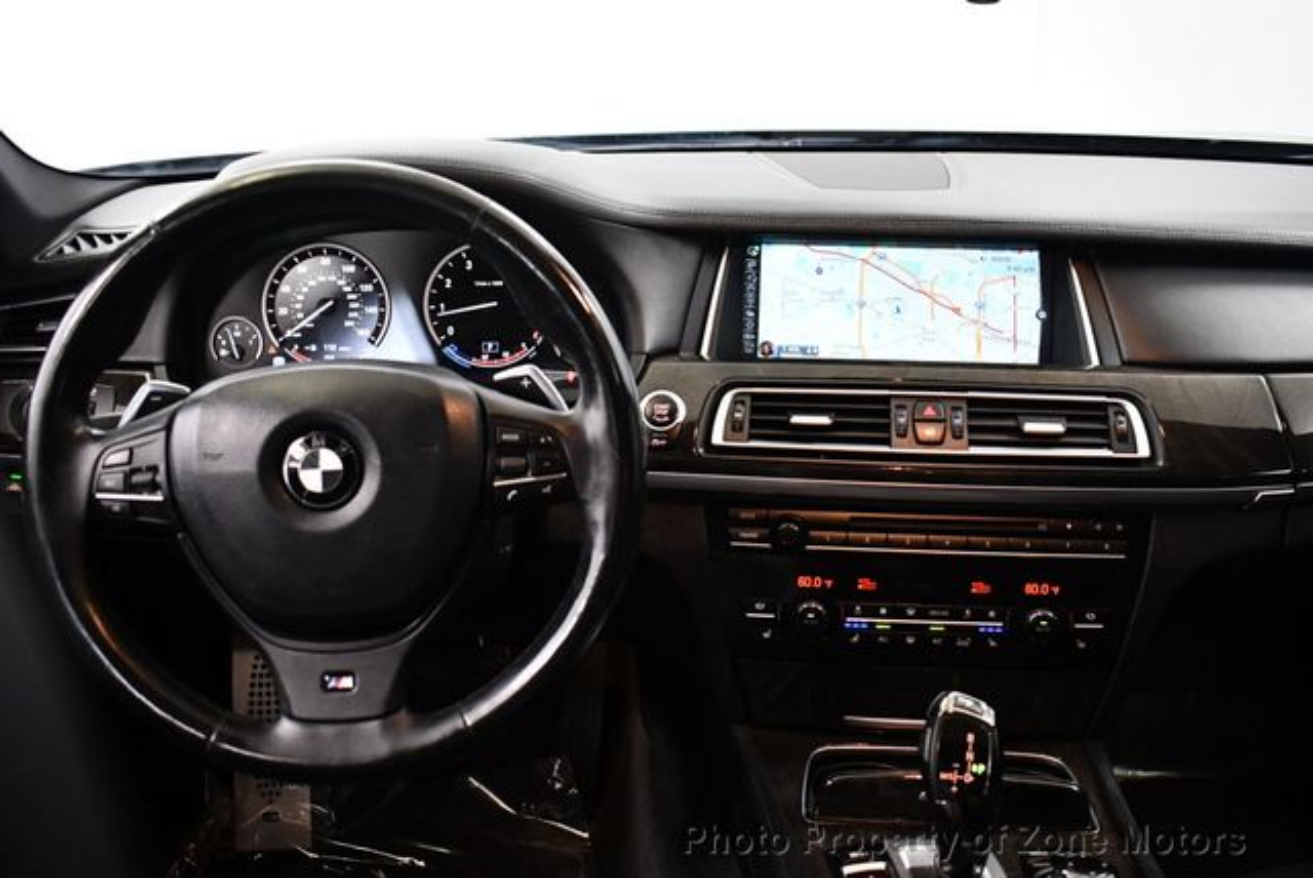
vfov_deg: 36.9
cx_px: 656
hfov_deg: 53.1
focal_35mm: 36
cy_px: 439
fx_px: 1314
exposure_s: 1/100
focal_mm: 18
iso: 3200
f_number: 3.5
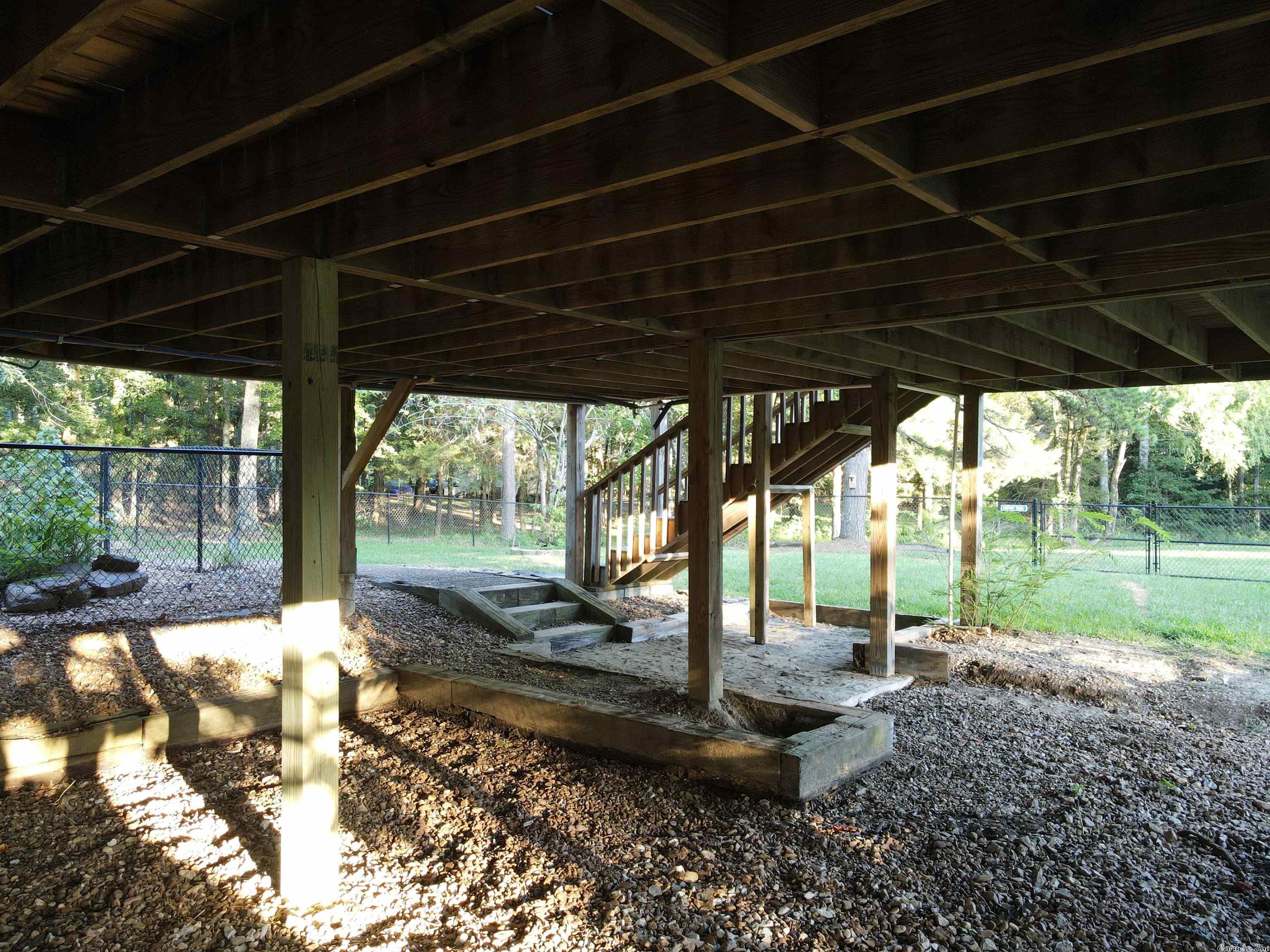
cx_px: 635
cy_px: 476
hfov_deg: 71.6
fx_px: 881
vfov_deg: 56.8
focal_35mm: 24
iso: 240
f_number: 2.8
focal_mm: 4.5
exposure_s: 1/15
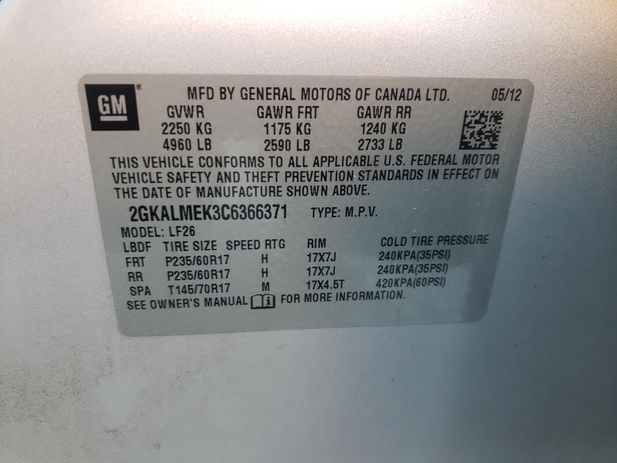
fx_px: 463
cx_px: 308
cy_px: 232
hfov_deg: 67.3
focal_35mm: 26
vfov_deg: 53.1
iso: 74
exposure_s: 1/60.2
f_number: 1.5
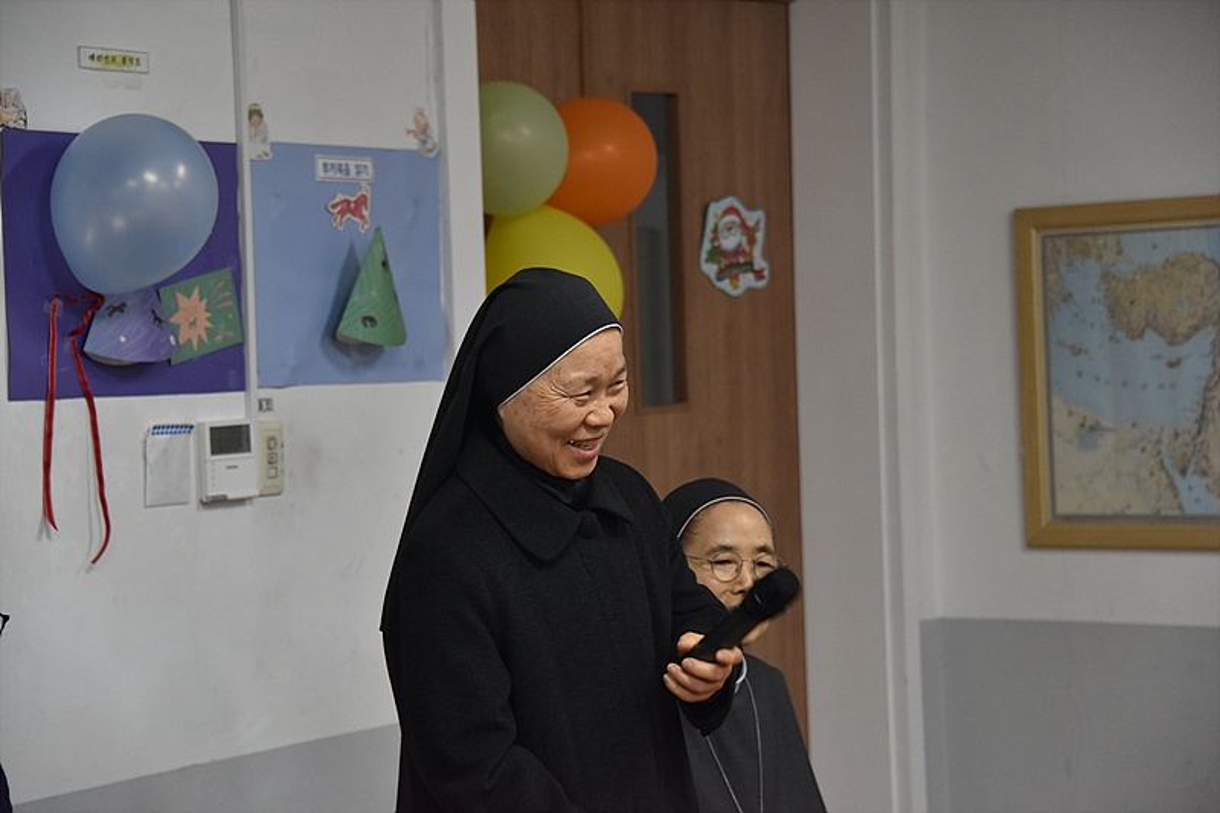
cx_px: 610
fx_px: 3930
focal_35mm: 116
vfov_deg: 11.8
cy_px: 406
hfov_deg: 17.6
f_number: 6.3
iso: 2200
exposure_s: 1/125
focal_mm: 116
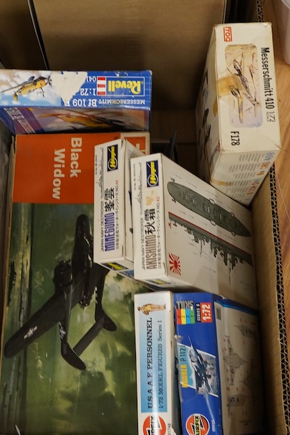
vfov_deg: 25.8
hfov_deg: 17.5
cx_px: 103
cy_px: 139
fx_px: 942
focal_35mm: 78
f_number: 9
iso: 2000
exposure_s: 1/100
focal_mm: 30
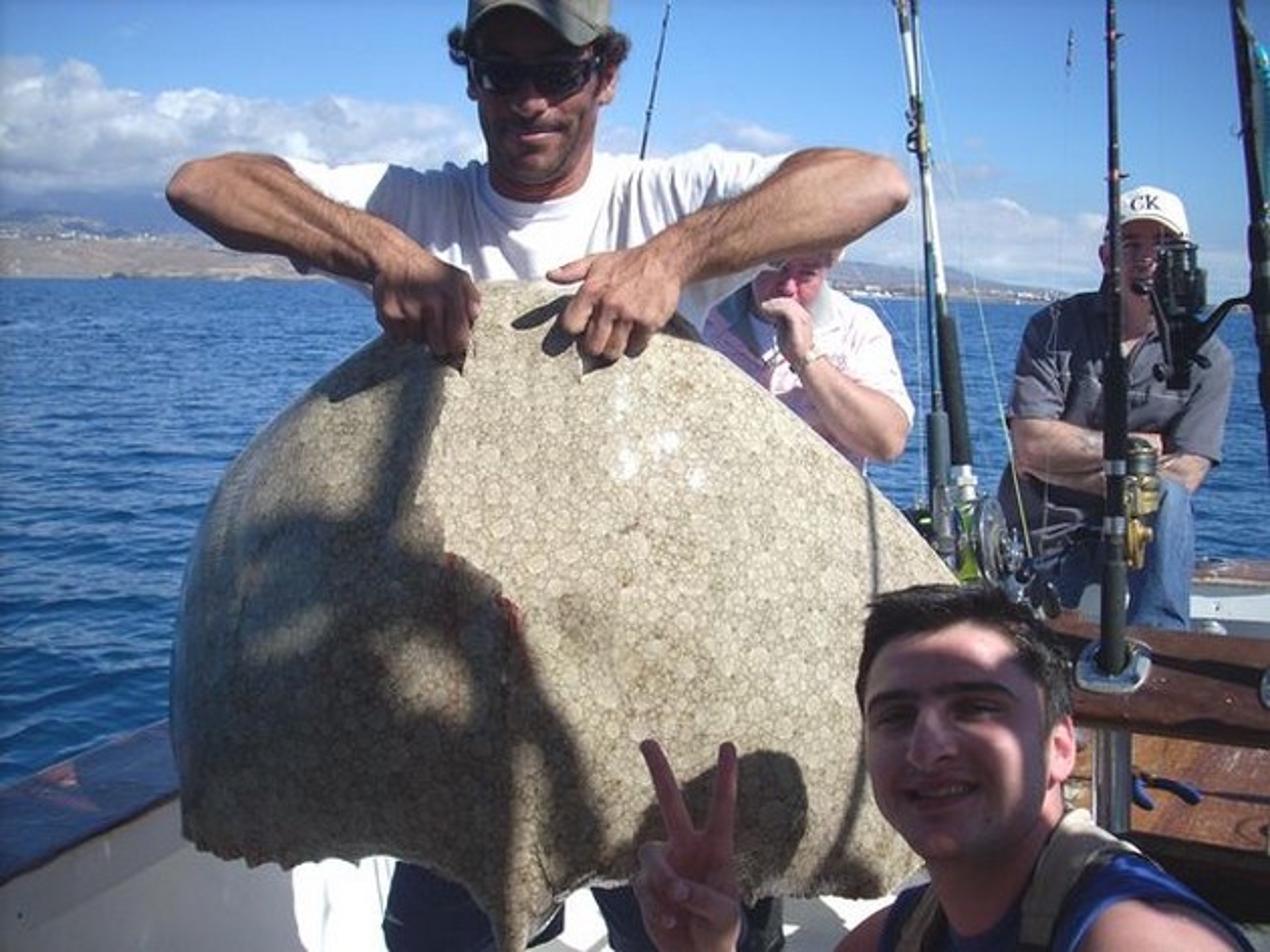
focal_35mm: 37
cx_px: 635
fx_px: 1357
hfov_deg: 50.2
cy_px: 476
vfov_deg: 38.6
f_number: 5.6
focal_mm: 6.2
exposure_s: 1/354
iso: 64
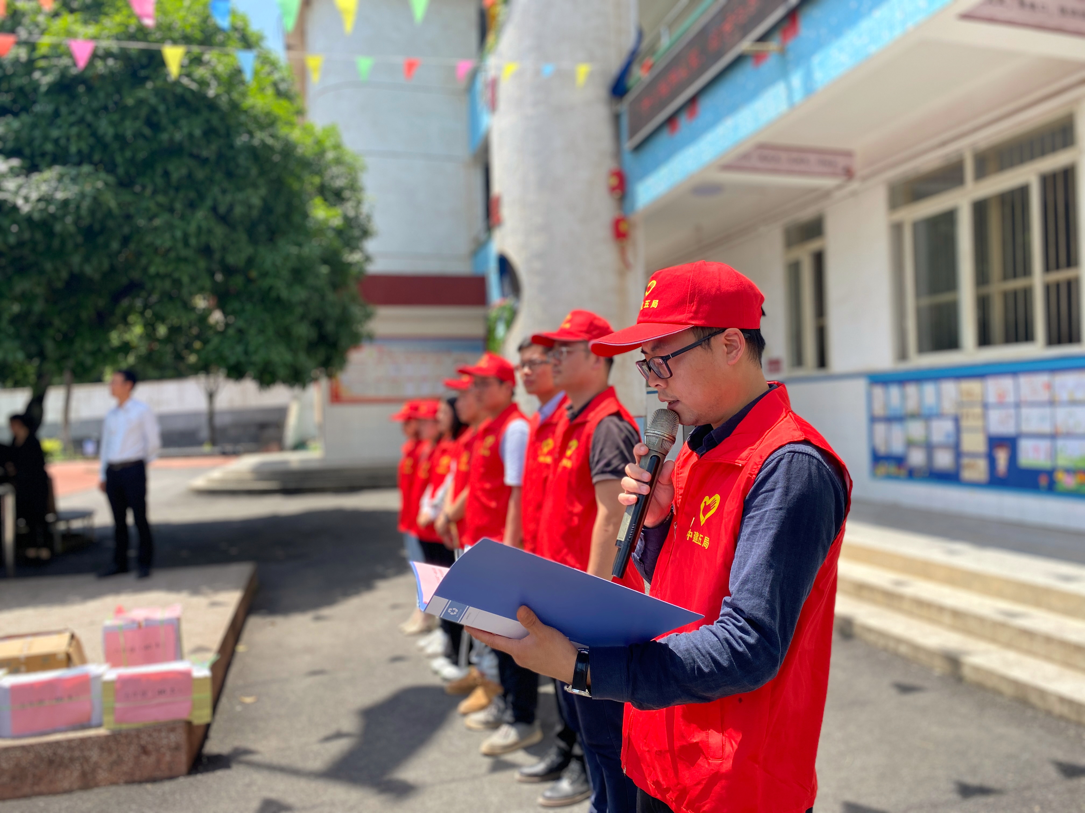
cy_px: 406
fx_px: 815
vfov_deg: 53.1
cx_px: 542
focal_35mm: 26
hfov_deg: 67.3
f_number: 1.8
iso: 32
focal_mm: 4.25
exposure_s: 1/1300
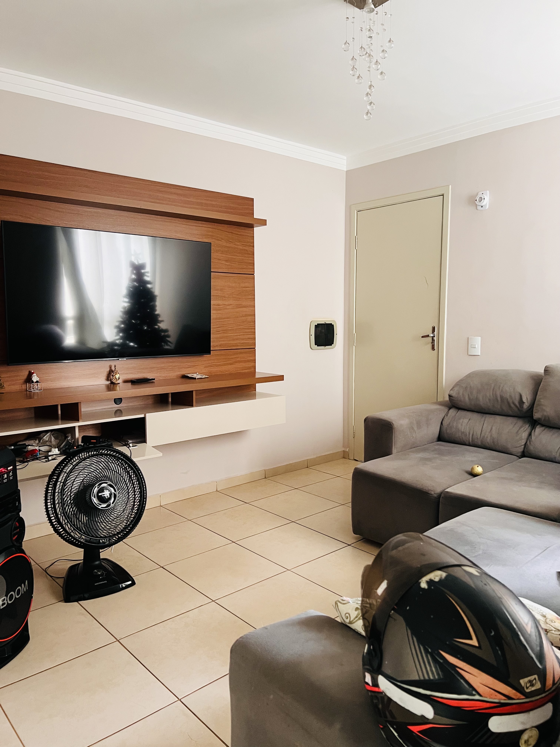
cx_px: 280
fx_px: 561
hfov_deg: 53.1
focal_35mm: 26
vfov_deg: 67.3
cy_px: 374
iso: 400
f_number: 1.5
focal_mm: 5.7
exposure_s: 1/60
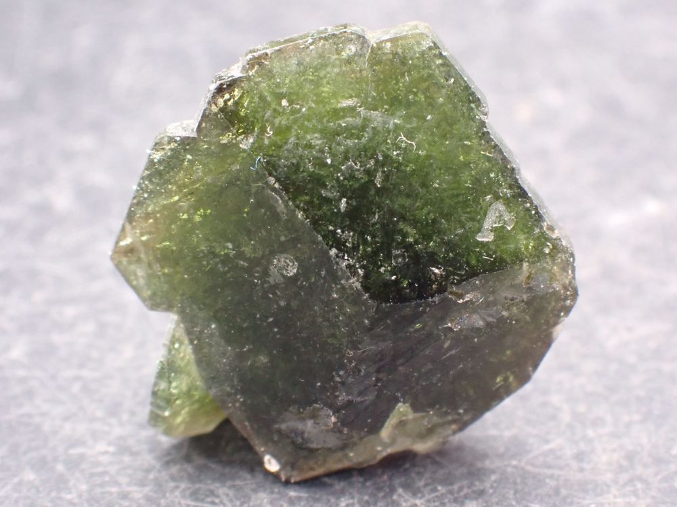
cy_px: 254
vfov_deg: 14.8
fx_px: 1956
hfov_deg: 19.6
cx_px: 338
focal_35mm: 100
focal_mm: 18
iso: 1000
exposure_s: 1/100
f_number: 6.3
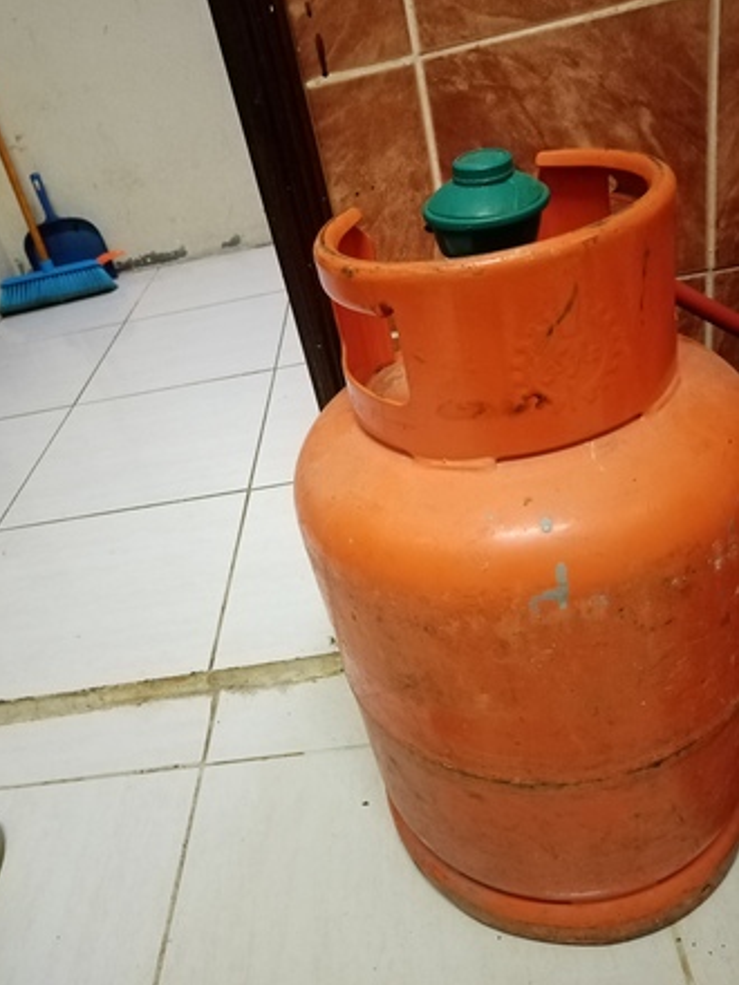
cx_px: 357
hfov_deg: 51.3
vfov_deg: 65.3
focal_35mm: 27
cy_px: 494
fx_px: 769
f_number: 1.8
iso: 1334
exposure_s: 1/17.1
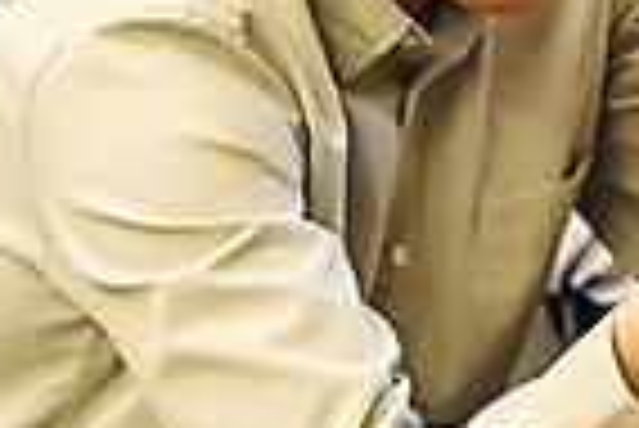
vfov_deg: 6.7
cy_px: -198
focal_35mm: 203
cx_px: 918
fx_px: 3607
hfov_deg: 9.9
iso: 640
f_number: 2.8
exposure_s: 1/125
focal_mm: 48
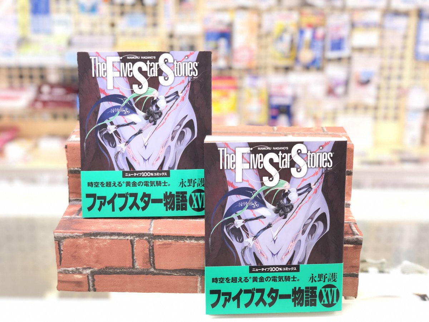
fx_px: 644
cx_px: 214
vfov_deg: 28.0
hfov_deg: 36.8
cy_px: 161
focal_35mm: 52
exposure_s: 1/60
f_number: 2.4
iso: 100
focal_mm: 6
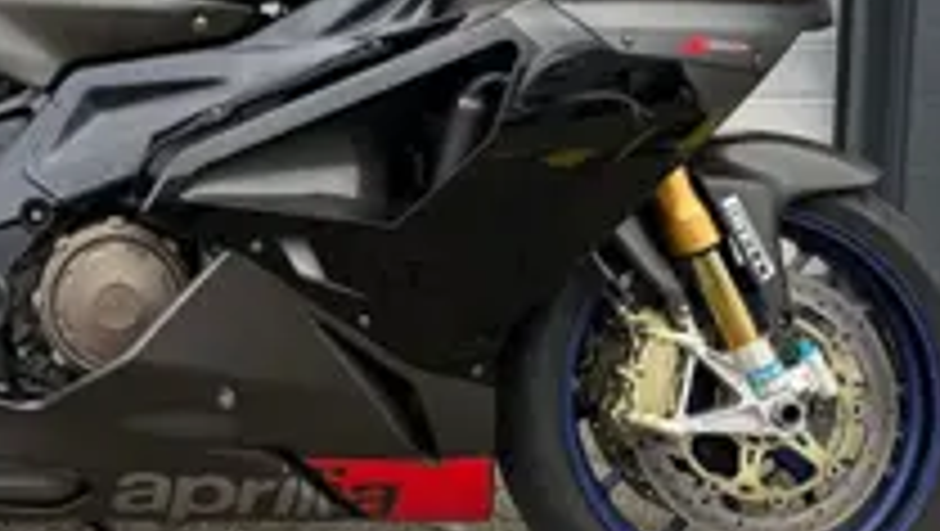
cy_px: 36
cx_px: 81
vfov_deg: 19.7
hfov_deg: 32.9
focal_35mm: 60
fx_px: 1497
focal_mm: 6.76
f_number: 1.78
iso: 64
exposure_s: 1/181
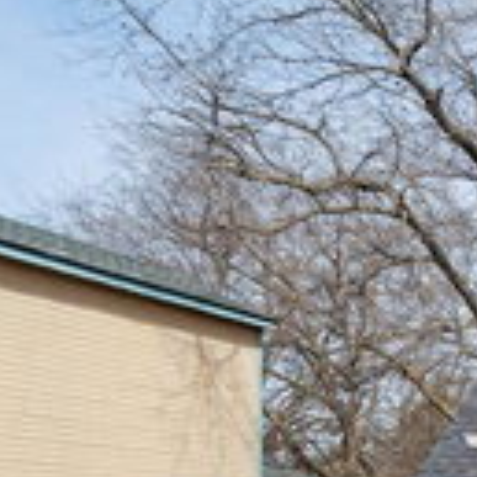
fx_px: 1154
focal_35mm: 74
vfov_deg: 21.7
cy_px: 571
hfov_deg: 17.7
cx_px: 910
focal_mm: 22
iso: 200
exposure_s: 1/800
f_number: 7.1
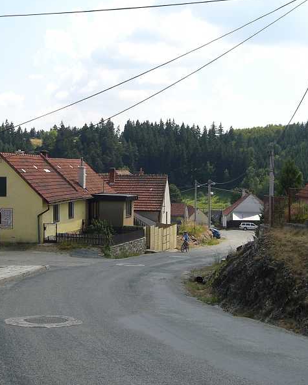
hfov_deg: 30.2
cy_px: 191
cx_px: 119
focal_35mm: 50
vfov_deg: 37.3
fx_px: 569
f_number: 4.4
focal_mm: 6.3
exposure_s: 1/500
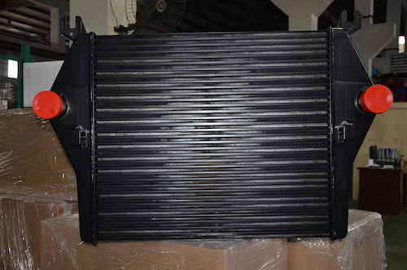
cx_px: 204
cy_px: 135
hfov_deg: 49.6
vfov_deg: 34.1
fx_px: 440
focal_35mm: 39
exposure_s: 1/60
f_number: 4
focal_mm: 26
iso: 800
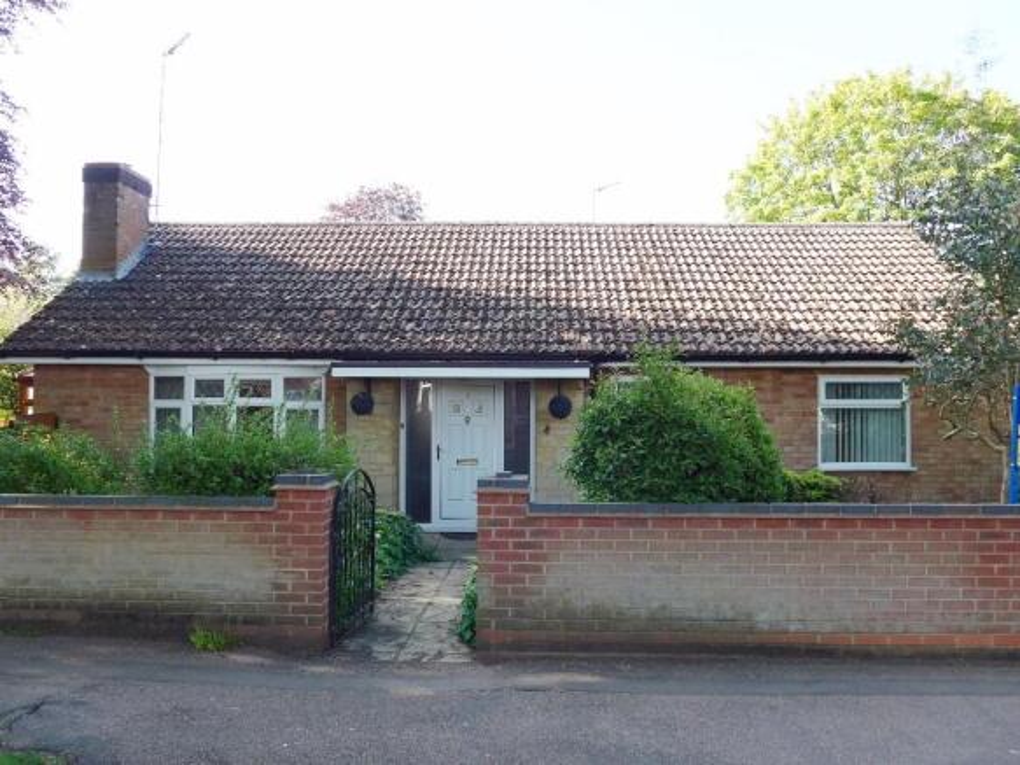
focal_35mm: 29
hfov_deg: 61.7
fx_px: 854
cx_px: 510
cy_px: 382
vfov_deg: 48.2
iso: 80
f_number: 2.8
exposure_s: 1/250
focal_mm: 6
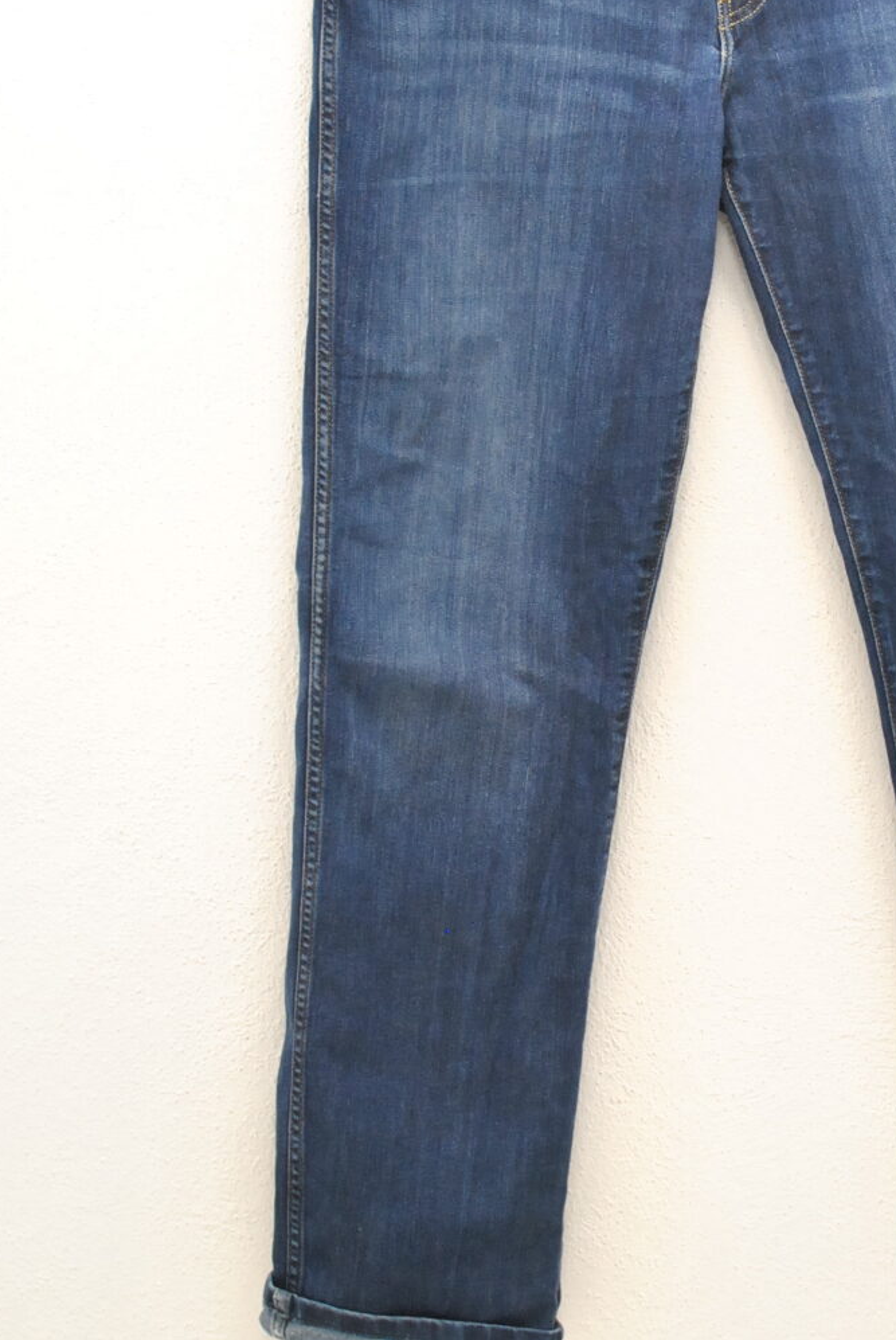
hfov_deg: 13.4
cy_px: 352
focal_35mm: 102
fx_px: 3797
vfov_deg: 19.9
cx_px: 668
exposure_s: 1/80
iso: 800
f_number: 4
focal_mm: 35
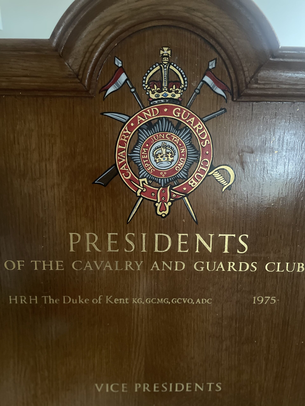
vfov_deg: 67.3
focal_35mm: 26
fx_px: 305
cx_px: 152
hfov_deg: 53.1
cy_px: 203
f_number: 1.6
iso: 800
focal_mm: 4.2
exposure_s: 1/30
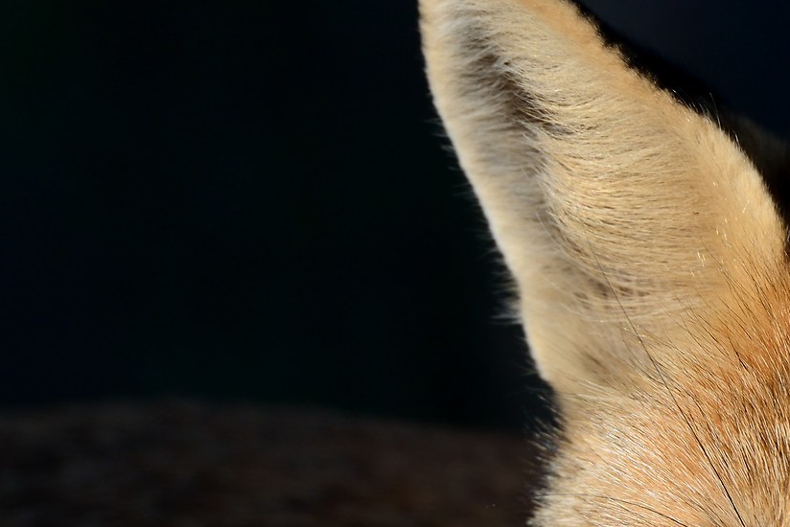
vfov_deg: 1.2
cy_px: 623
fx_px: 25573
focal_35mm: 1165
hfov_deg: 1.8
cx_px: 958
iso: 450
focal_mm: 400
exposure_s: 1/800
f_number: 8
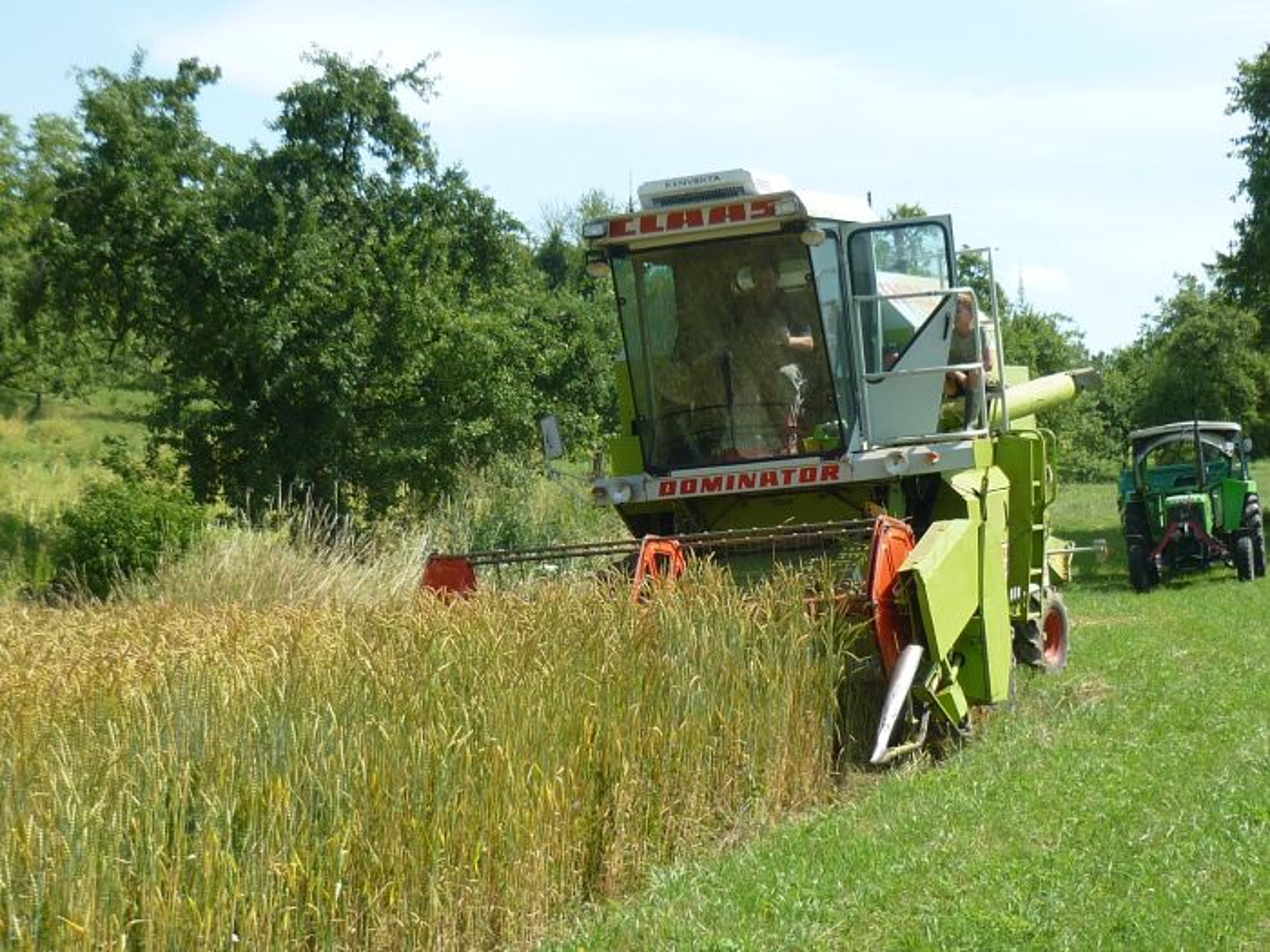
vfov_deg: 21.3
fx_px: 2531
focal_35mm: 69
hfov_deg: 28.2
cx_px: 635
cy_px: 476
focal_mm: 6.4
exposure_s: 1/800
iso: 80
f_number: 3
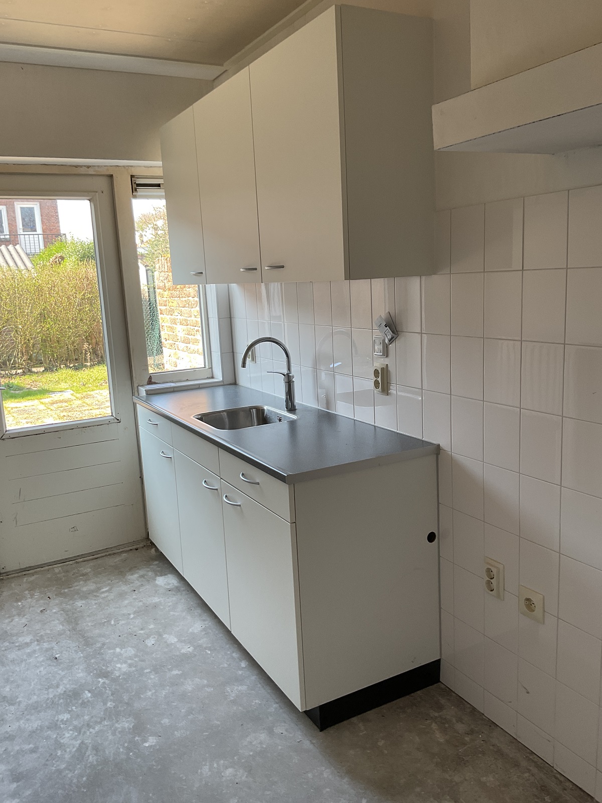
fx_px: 672
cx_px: 301
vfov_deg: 61.7
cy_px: 402
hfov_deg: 48.2
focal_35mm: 29
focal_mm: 3
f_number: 1.8
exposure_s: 1/120
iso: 40
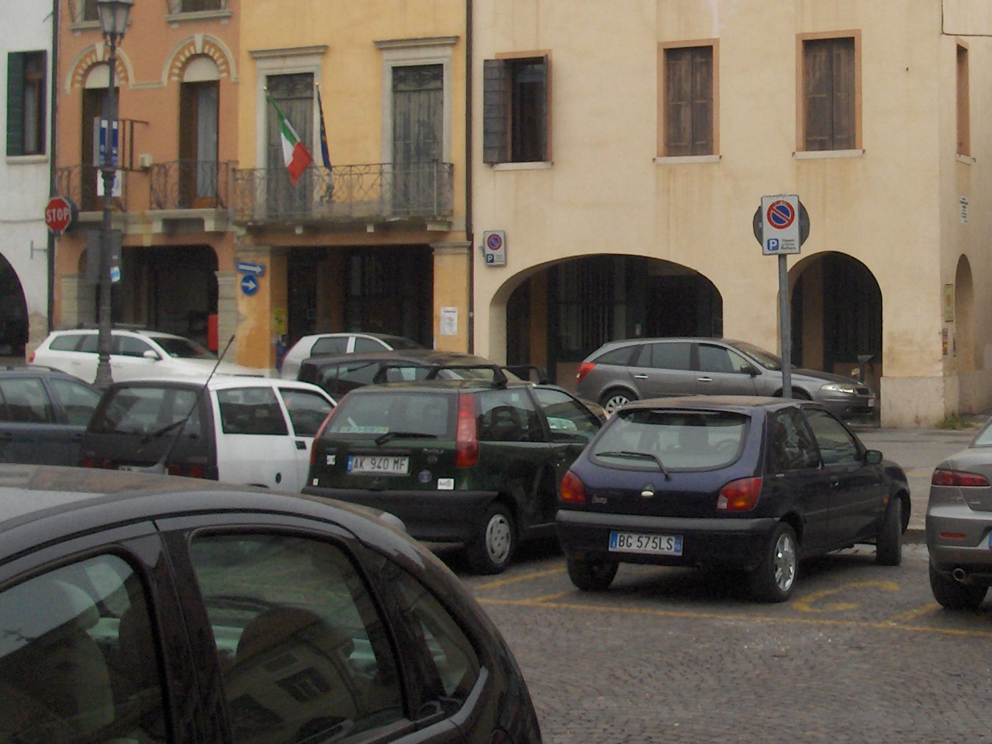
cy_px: 211
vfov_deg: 21.5
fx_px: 1949
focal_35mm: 68
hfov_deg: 28.3
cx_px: 680
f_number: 4.5
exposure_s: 1/495
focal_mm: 6.4
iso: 100
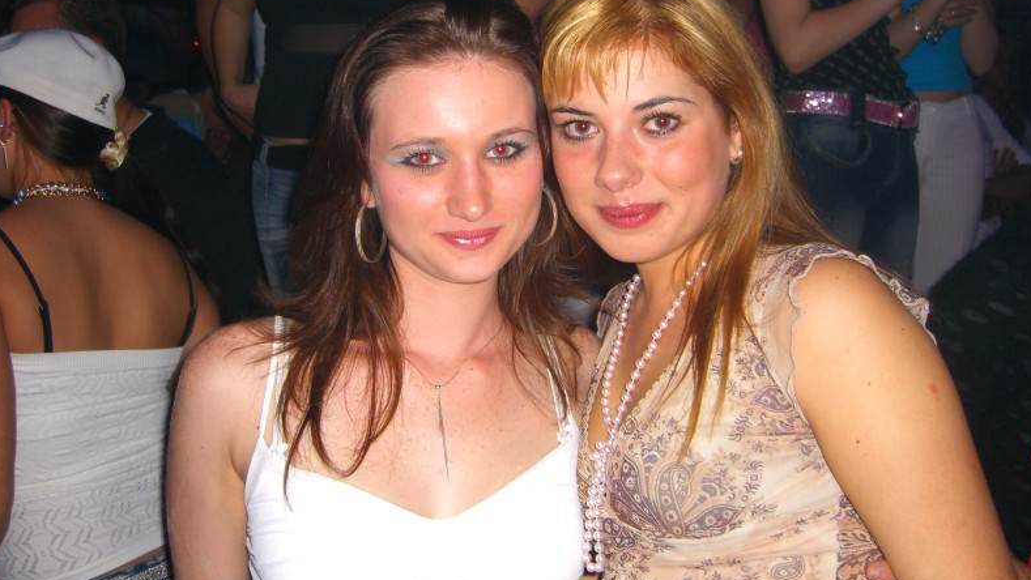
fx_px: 1148
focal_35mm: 42
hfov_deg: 48.4
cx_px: 515
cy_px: 247
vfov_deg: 28.3
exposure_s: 1/60
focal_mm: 7.9
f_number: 2.8
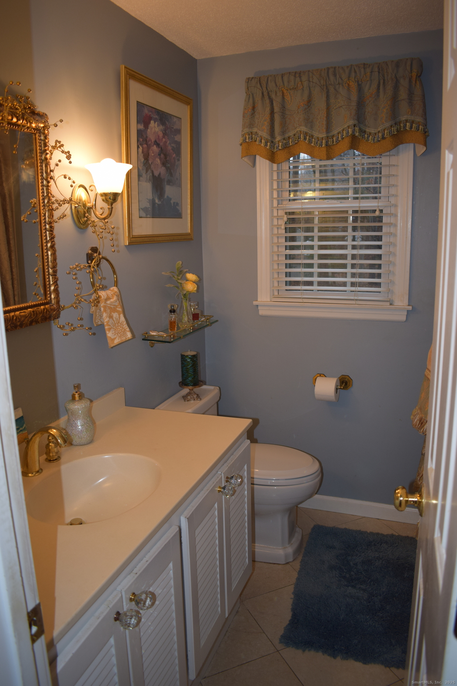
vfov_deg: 67.4
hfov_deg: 47.9
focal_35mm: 27
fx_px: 514
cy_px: 343
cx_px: 228
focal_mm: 18
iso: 320
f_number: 3.5
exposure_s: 1/60
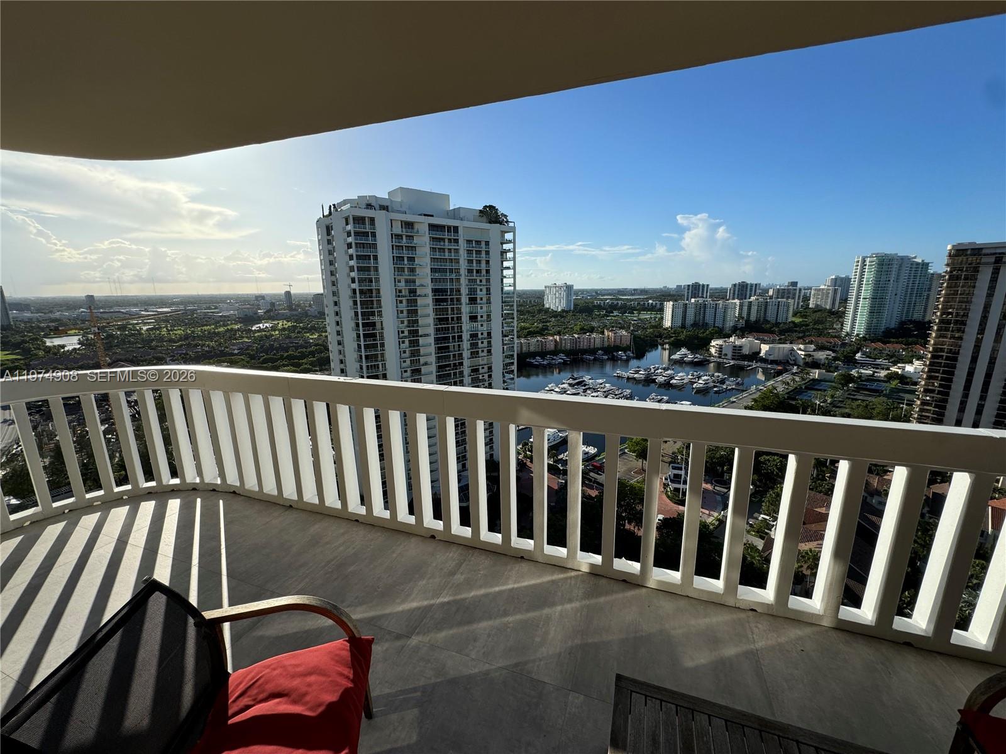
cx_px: 503
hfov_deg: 102.1
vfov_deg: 85.7
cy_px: 377
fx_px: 407
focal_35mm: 14
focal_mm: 2.22
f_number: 2.2
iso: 50
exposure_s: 1/2028
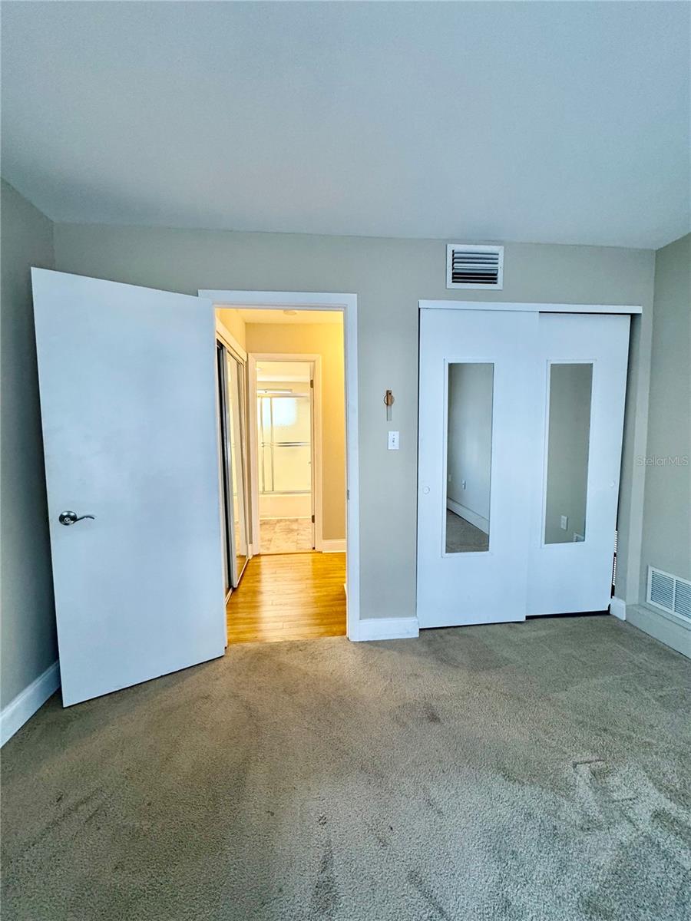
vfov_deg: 102.1
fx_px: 373
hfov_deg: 85.7
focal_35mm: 14
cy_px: 460
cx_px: 346
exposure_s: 1/120
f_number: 2.2
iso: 250
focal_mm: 2.22
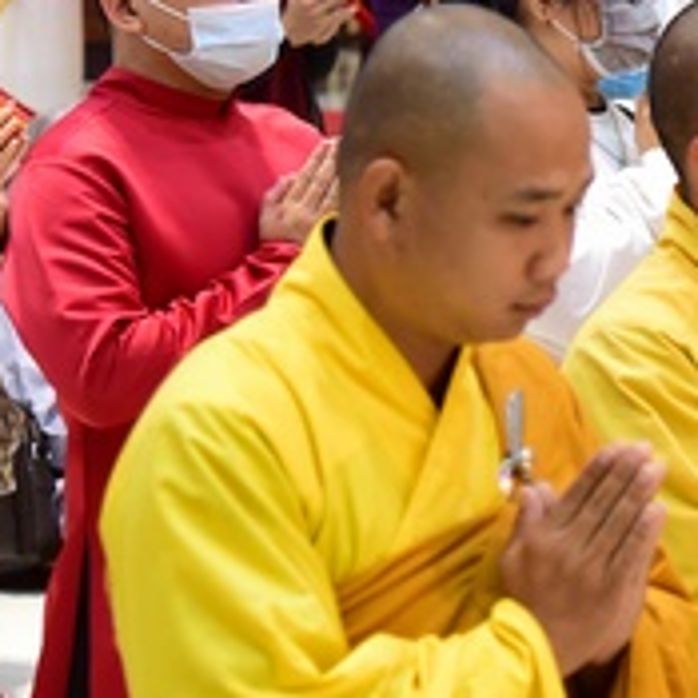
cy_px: 140
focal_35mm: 205
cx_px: 1173
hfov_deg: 8.3
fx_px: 4677
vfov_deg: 8.5
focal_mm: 65
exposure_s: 1/50
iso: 1000
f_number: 4
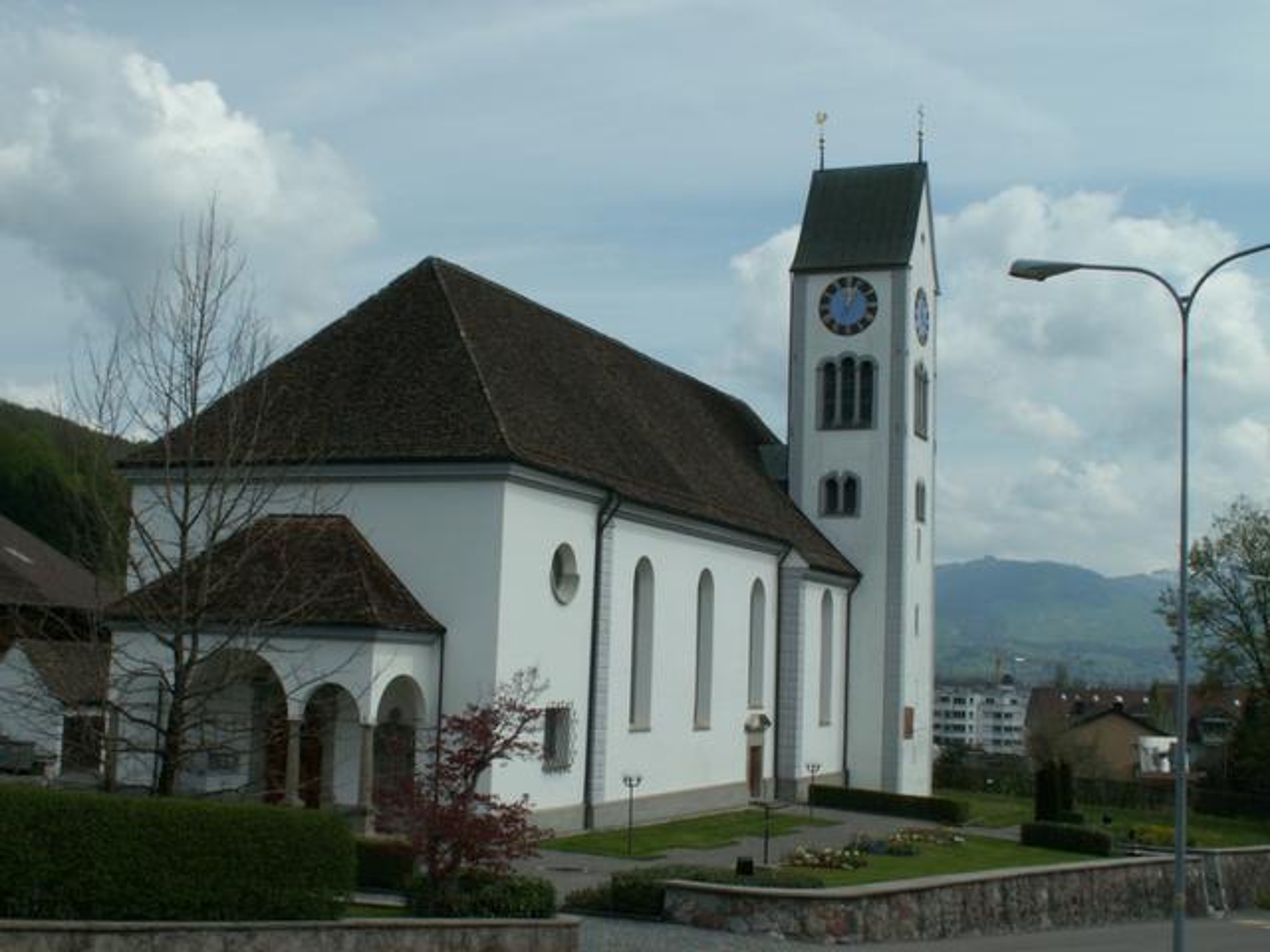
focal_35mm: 44
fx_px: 1614
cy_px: 476
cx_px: 635
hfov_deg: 42.9
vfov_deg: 32.9
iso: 50
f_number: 8
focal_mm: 7.23
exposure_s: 1/250
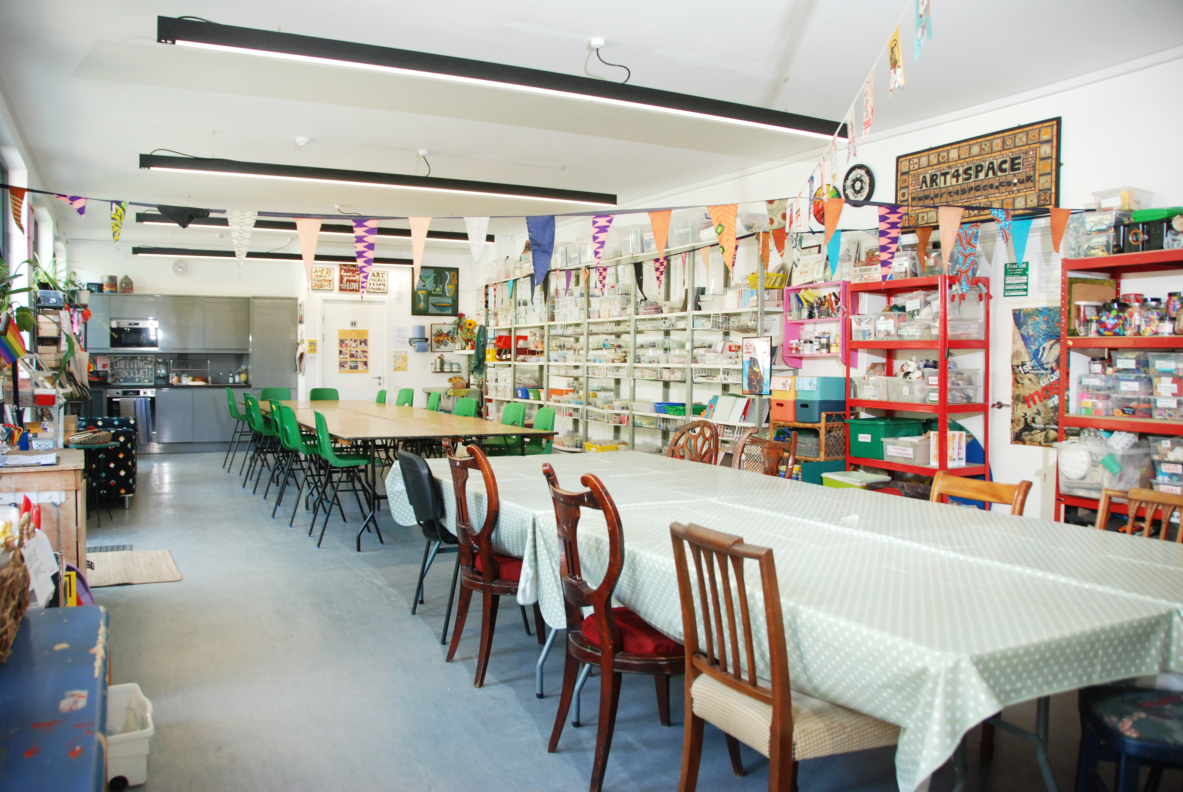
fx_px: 888
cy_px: 396
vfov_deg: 48.0
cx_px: 592
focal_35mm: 27
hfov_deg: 67.3
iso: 500
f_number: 4
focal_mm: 18
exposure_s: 1/60
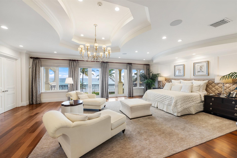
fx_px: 92
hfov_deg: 104.3
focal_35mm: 14
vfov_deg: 81.2
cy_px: 79
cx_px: 118
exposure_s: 1/4
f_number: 7.1
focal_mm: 14
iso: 250
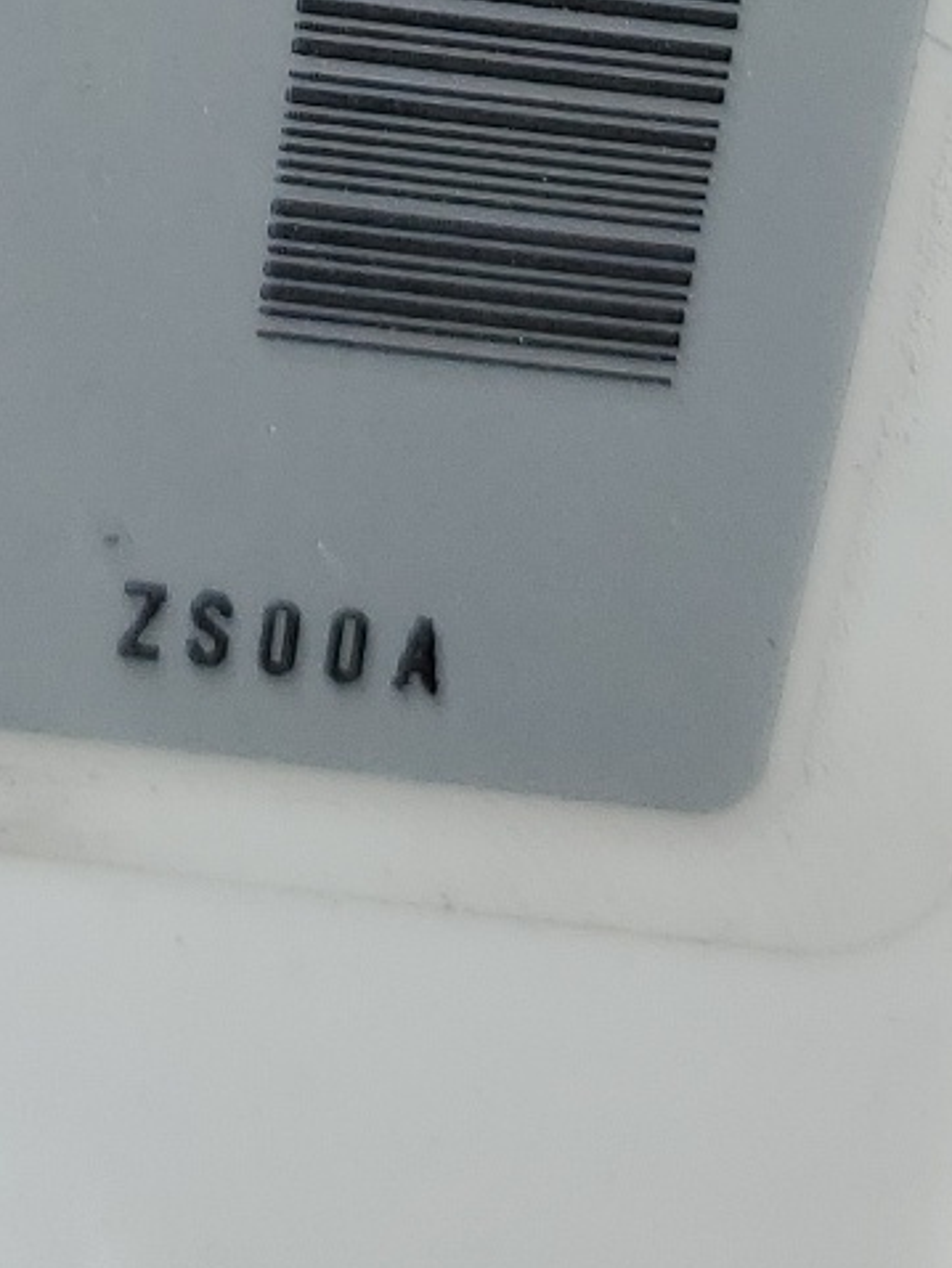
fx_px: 4250
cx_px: -130
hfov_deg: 12.5
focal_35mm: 116
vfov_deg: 14.7
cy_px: -1046
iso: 50
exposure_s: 1/556
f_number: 1.5
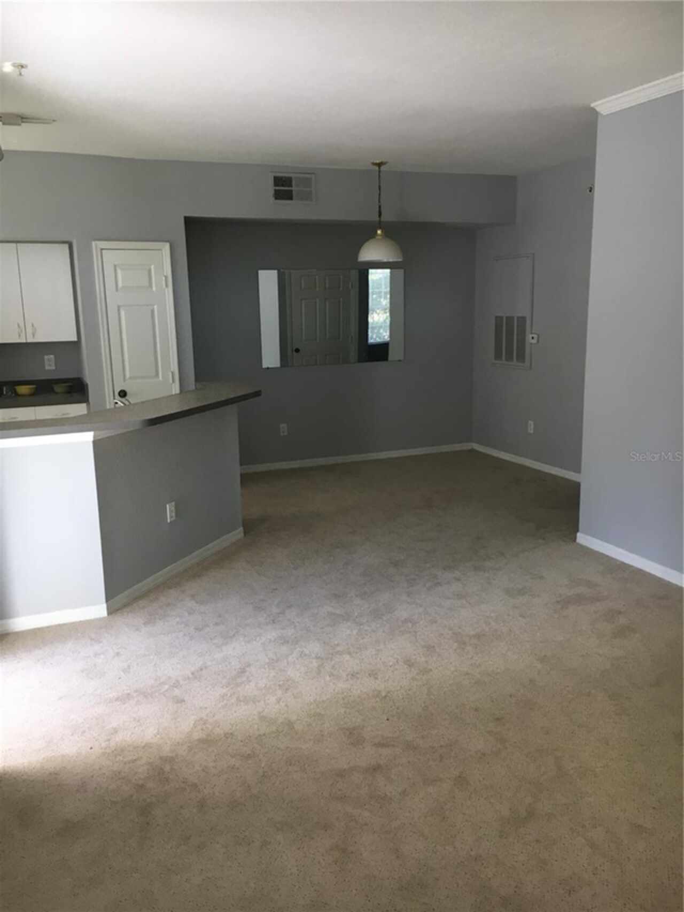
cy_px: 456
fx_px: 764
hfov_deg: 48.2
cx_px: 342
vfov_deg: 61.7
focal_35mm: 29
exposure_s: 1/30
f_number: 2.2
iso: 25
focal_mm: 4.15
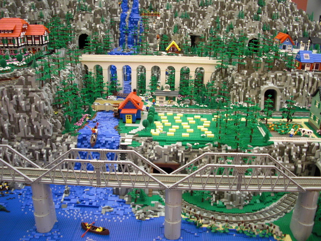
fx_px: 334
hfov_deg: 51.4
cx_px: 160
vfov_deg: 39.7
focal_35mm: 36
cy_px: 120
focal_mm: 6.3
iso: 200
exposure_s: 1/6
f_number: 2.8
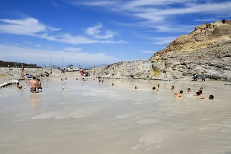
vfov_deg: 43.6
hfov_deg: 61.9
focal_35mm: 30
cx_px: 116
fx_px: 192
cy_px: 77
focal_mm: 30
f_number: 14
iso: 200
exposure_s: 1/400
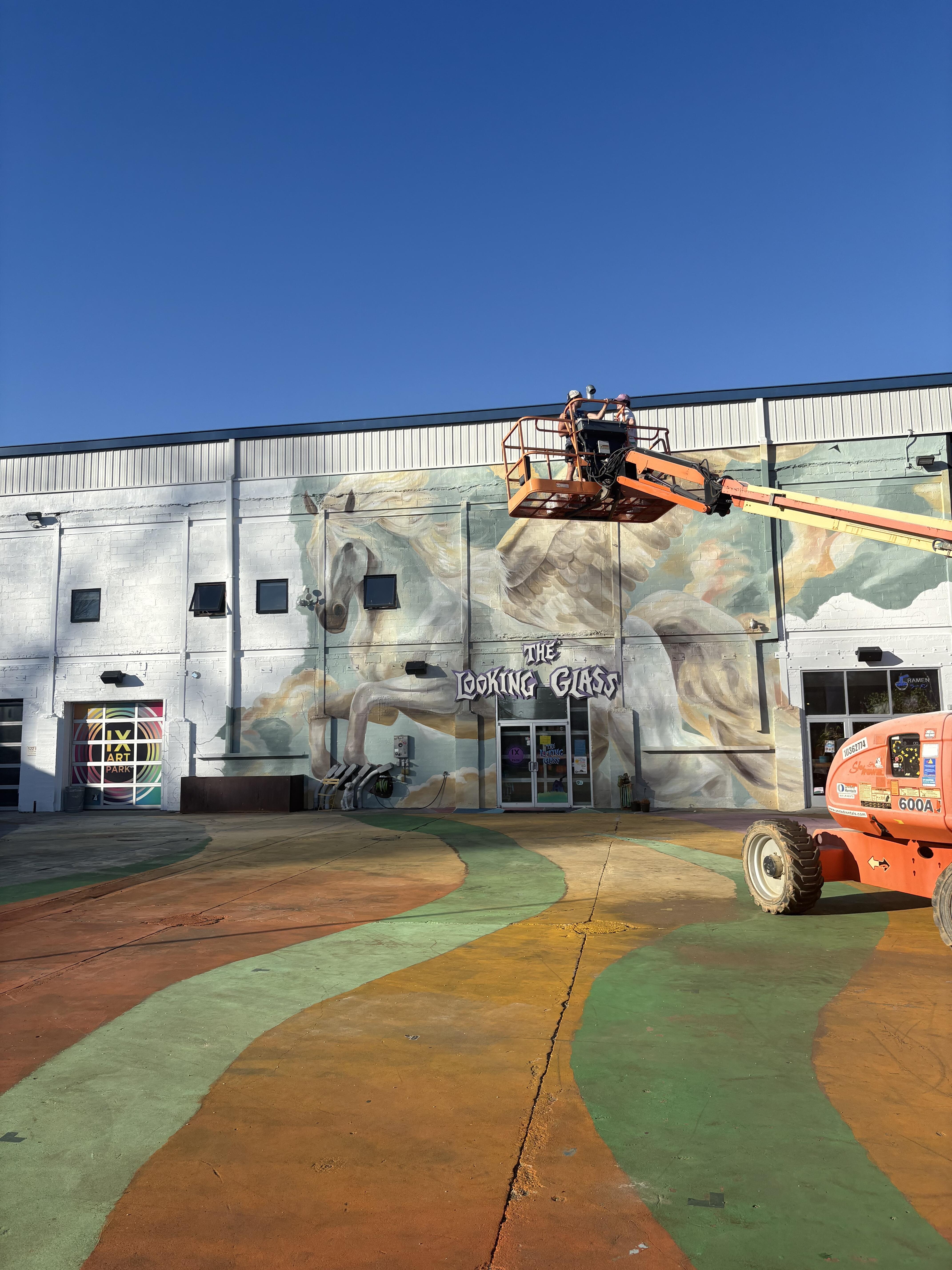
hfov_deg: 53.1
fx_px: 953
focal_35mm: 26
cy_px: 635
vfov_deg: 67.3
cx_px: 476
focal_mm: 5.96
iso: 50
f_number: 1.6
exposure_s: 1/3623
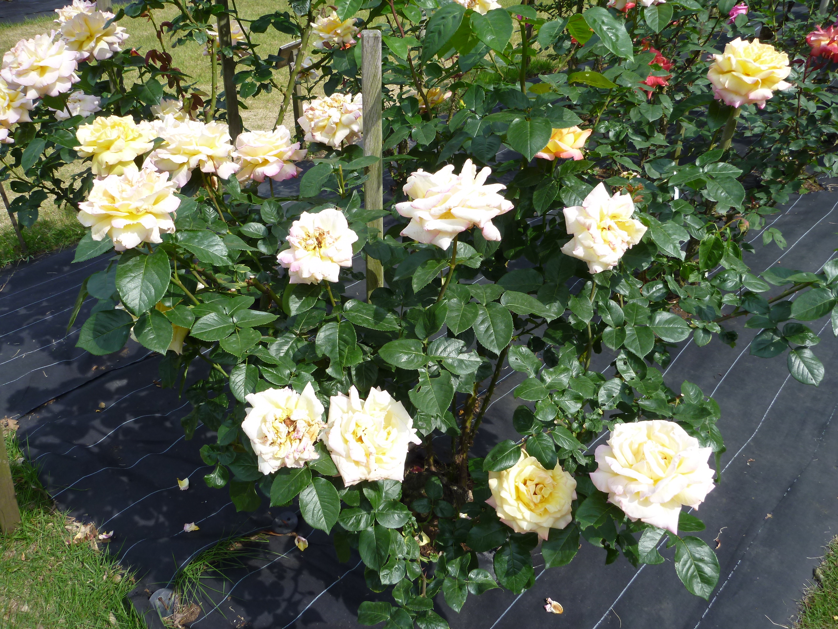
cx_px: 419
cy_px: 314
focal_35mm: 28
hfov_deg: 63.4
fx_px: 678
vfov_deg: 49.7
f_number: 3.3
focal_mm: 4.9
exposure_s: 1/500
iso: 80
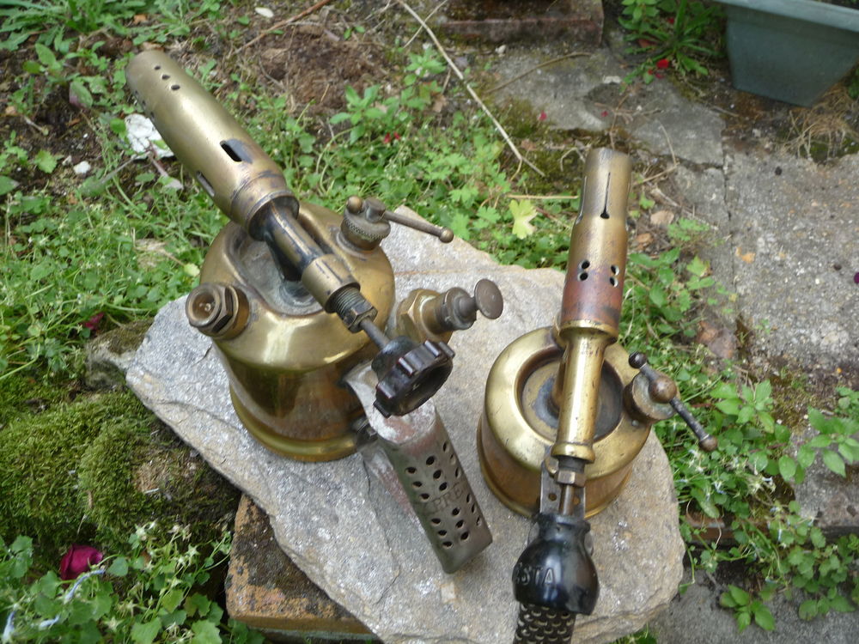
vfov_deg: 49.7
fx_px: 695
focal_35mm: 28
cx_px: 430
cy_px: 322
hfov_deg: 63.4
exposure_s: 1/100
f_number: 3.3
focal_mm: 4.7
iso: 100
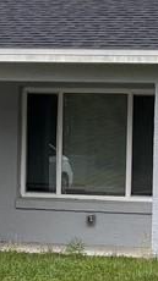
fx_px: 1471
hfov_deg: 6.1
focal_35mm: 197
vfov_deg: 10.9
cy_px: 204
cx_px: 153
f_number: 1.6
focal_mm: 5.96
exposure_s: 1/500
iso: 50
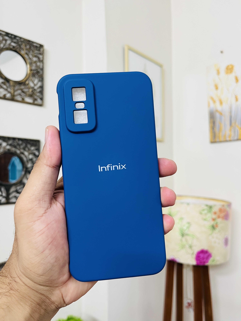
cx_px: 120
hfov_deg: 53.1
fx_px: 241
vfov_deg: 67.3
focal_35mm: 26
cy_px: 160
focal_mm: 5.1
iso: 100
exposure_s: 1/50
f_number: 1.6
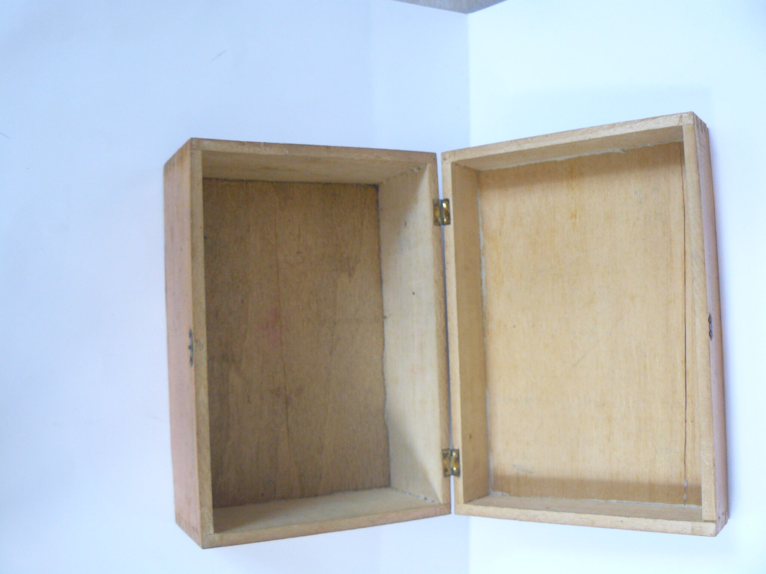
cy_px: 287
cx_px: 383
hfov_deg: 51.4
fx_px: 797
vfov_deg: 39.7
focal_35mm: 36
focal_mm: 6
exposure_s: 1/25
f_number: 2.8
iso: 200
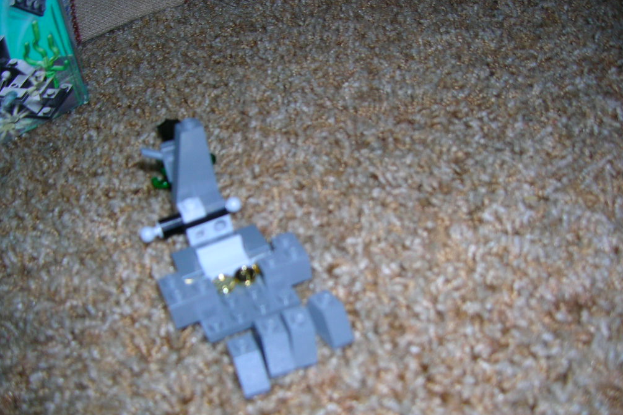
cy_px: 225
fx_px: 623
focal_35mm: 36
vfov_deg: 36.9
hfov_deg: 53.1
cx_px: 312
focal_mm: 5.7
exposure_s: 1/60.1
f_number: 2.9
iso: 50
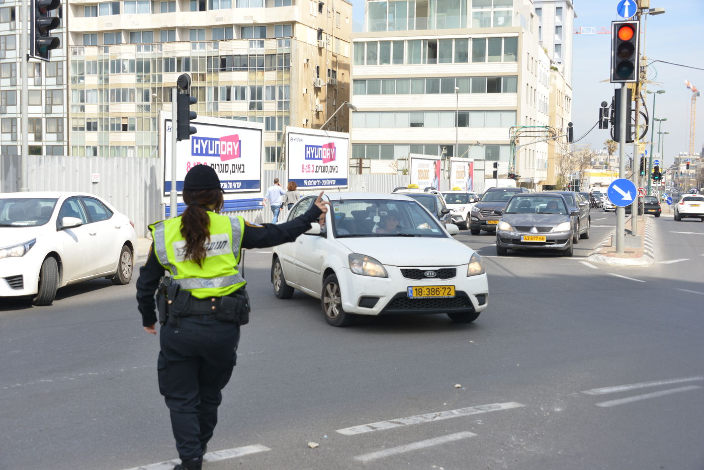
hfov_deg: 43.6
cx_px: 352
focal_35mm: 45
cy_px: 235
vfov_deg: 29.9
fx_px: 880
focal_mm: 45
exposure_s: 1/640
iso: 320
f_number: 5.6
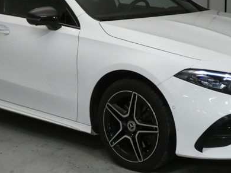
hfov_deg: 25.0
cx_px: 118
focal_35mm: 78
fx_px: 520
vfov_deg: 18.9
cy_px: 95
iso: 500
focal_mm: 6.8
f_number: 3.5
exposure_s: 1/80
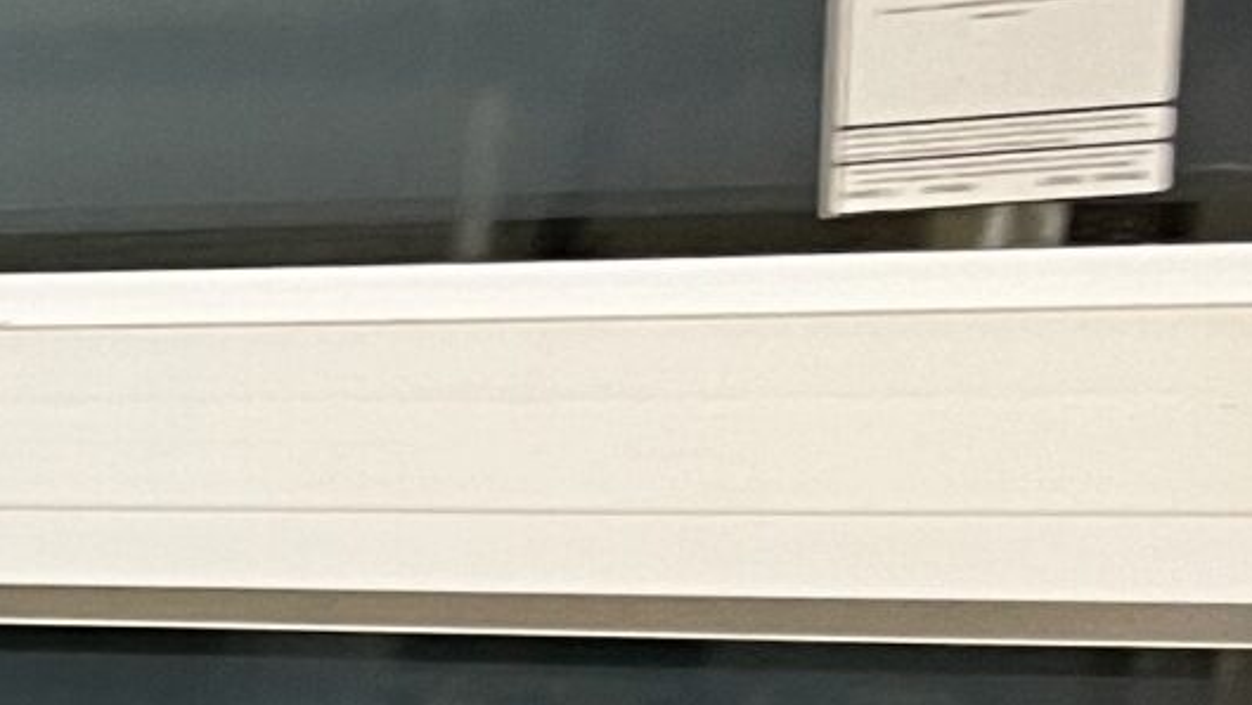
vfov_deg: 8.2
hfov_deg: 14.0
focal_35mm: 137
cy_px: 1658
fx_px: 4550
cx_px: -968
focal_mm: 5.1
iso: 125
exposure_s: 1/43
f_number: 1.6
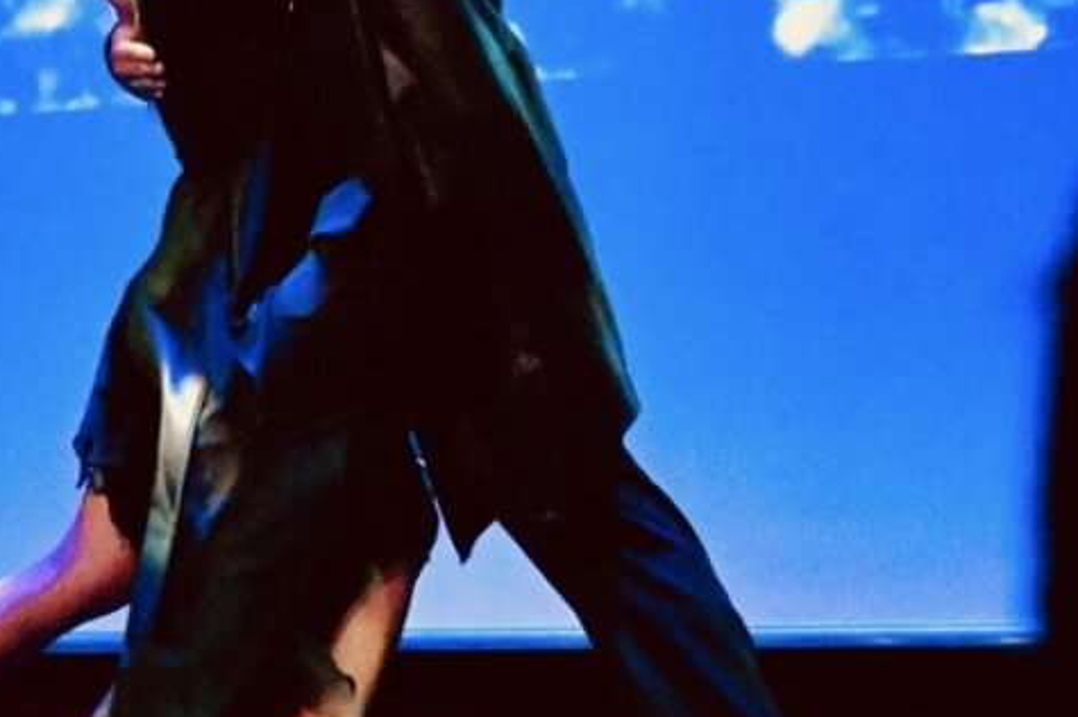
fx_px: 5446
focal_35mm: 182
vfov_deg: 7.5
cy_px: 14
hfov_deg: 11.2
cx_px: 148
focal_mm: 48
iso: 51200
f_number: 6
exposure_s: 1/800
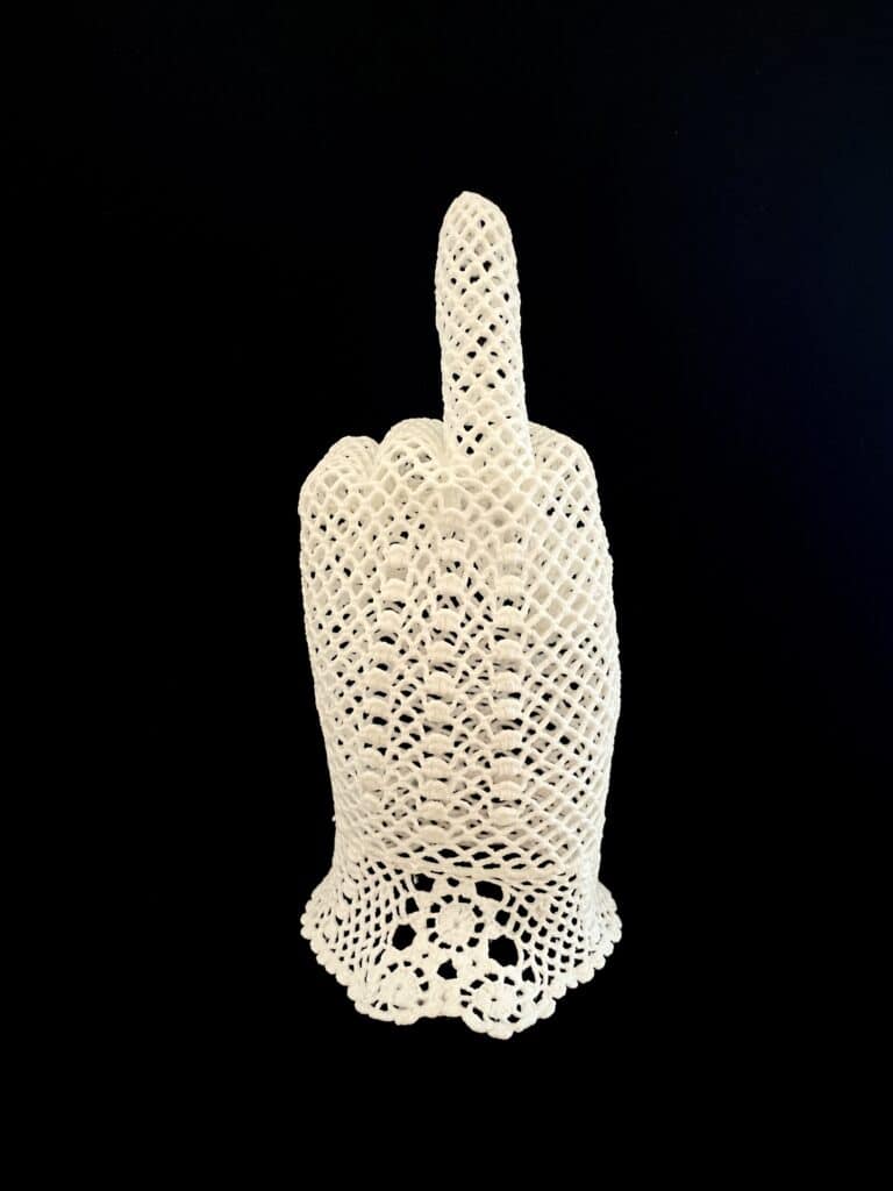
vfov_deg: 67.3
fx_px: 894
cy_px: 596
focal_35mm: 26
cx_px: 446
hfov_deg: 53.1
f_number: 1.6
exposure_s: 1/60
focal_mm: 4.2
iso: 125
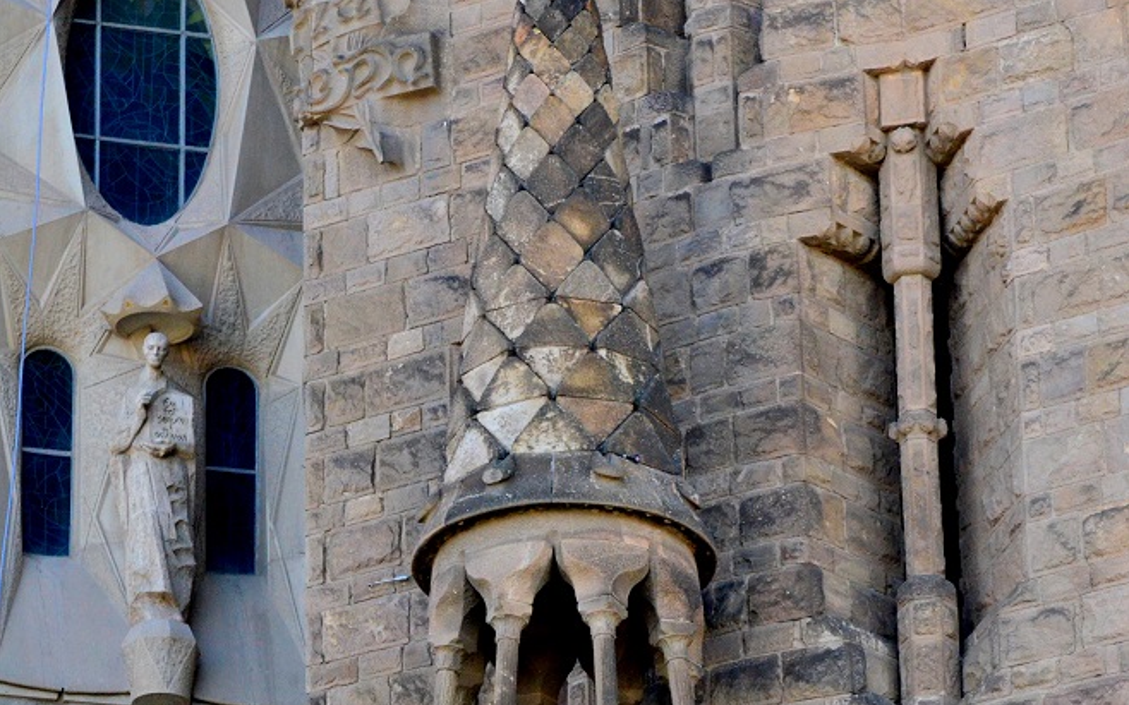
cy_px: 526
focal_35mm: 213
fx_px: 6553
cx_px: 565
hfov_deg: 9.8
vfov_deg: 6.2
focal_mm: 92
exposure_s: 1/3200
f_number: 4.5
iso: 3200
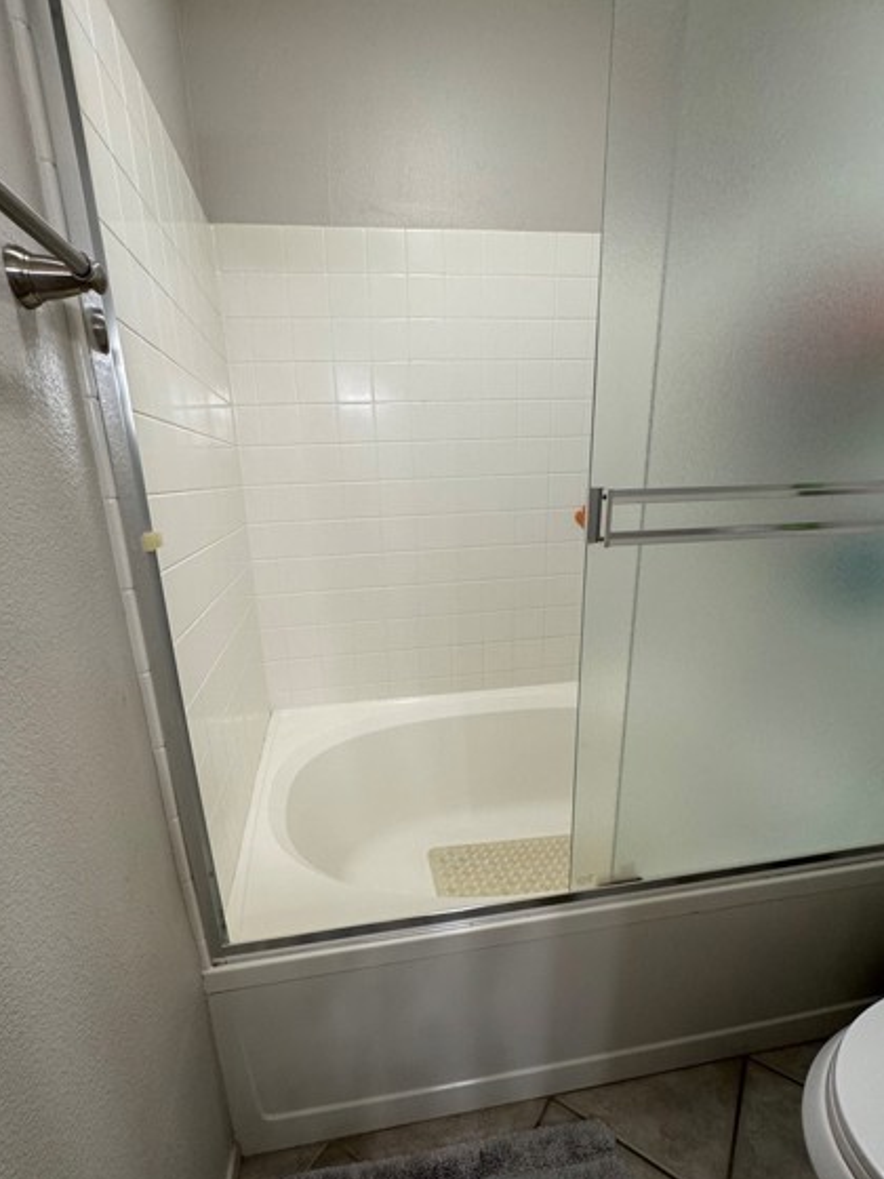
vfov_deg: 94.3
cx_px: 413
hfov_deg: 78.0
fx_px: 545
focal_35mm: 16
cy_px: 636
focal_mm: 2.22
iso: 160
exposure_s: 1/120
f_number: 2.2
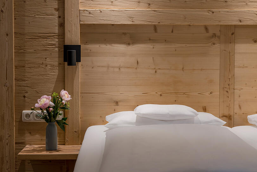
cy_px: 86
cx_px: 128
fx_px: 485
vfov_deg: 20.0
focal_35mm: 68
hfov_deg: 29.6
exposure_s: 1/1.25
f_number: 13
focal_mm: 68
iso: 80
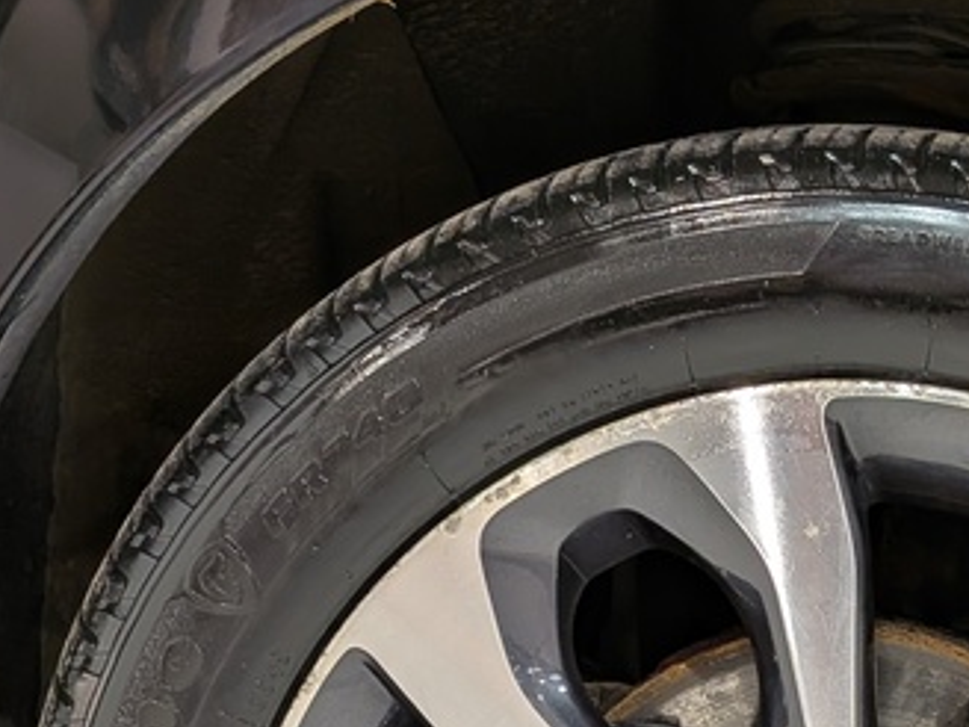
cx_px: 836
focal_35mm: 75
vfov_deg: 18.6
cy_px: 875
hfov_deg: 25.3
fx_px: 2099
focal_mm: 4.53
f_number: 1.7
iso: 67
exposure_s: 1/50
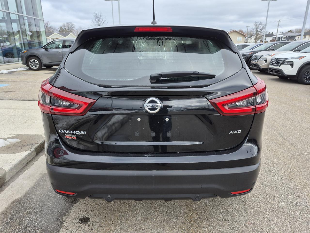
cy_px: 116
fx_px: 206
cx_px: 155
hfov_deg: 73.9
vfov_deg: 58.9
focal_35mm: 23
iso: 25
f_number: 1.8
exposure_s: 1/630
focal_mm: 5.4
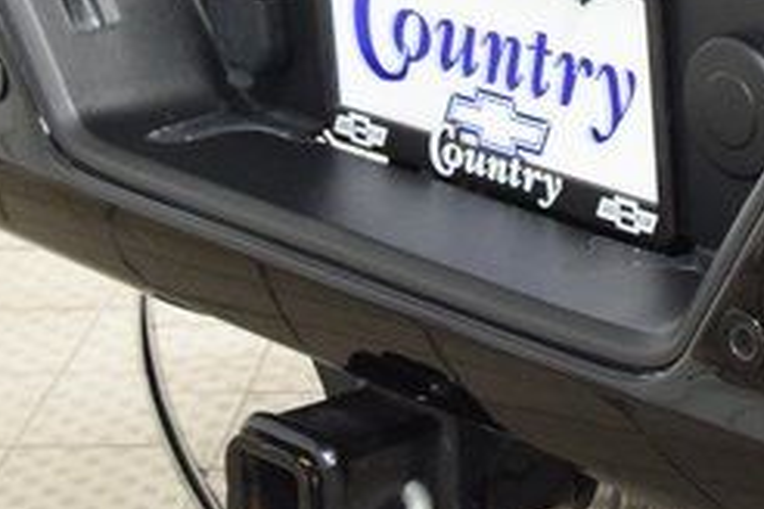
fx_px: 3183
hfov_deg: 13.1
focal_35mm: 150
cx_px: 1044
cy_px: -98
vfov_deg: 9.0
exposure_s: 1/15
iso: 1400
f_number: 6.3
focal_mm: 24
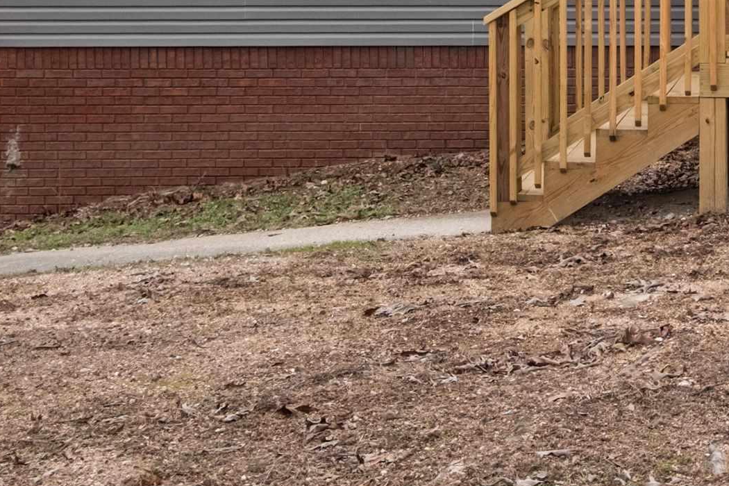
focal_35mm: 79
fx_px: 1600
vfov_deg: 16.5
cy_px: -104
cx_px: 859
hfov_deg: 23.6
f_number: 7.1
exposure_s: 1/125
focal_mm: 18.2
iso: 800
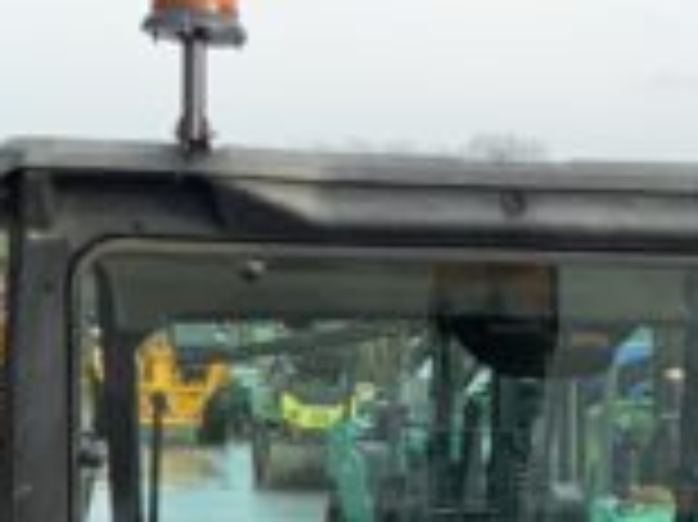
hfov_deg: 16.1
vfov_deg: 11.6
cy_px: 886
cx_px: 716
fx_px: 2418
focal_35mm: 120
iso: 16
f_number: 1.8
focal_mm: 3
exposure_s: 1/142
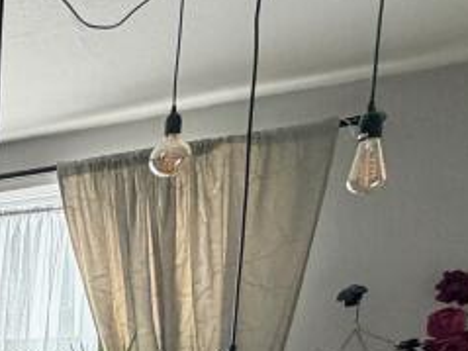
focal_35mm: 60
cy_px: 488
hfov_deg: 22.7
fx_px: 811
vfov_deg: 21.4
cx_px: -319
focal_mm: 2.22
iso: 320
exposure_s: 1/60
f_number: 2.2
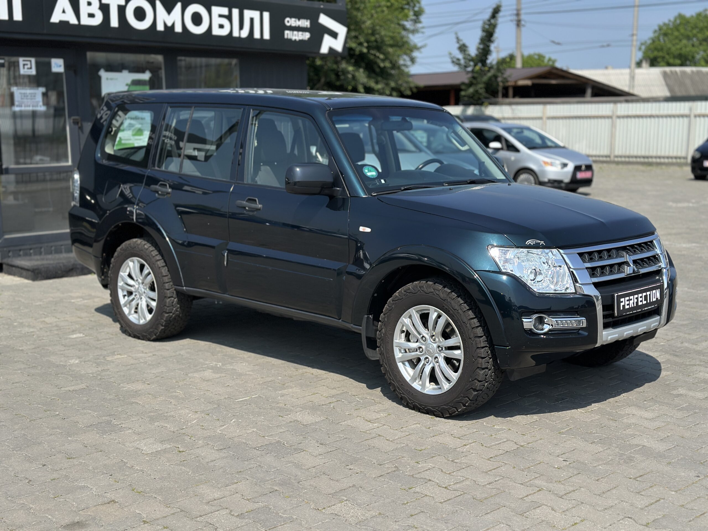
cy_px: 266
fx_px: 982
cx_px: 354
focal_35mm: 48
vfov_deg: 30.3
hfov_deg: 39.7
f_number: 1.78
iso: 100
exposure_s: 1/5263
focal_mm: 6.86
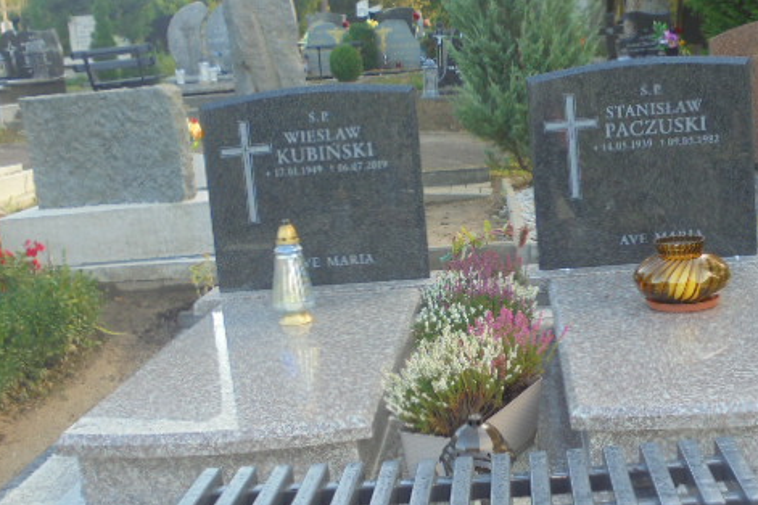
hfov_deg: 40.9
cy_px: 270
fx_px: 1011
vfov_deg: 28.1
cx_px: 459
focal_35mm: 48
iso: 100
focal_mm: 6.1
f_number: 4
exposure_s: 1/60
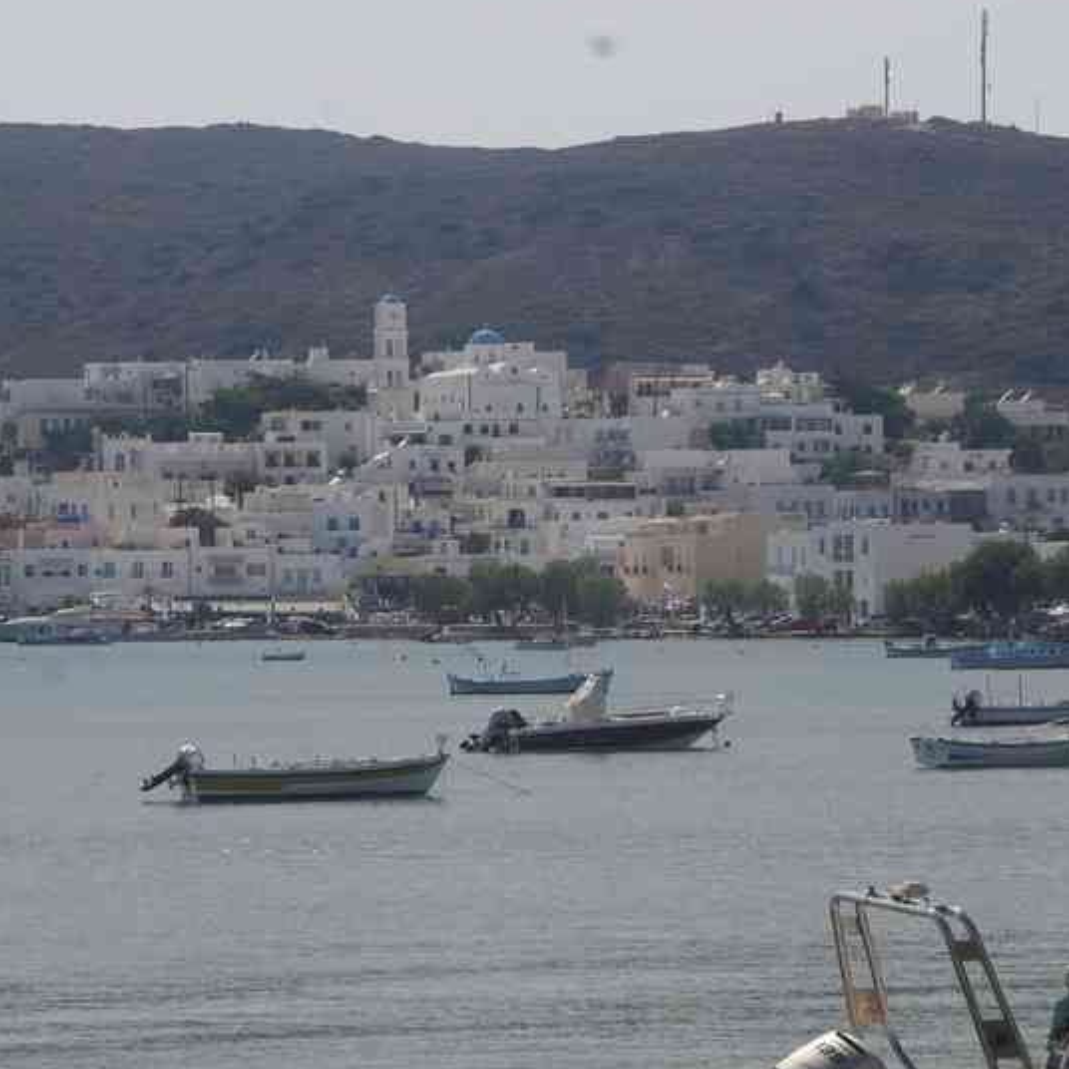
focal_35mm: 131
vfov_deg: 13.3
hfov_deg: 13.3
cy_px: 572
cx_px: 512
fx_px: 4570
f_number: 11
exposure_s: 1/160
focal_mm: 55
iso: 200
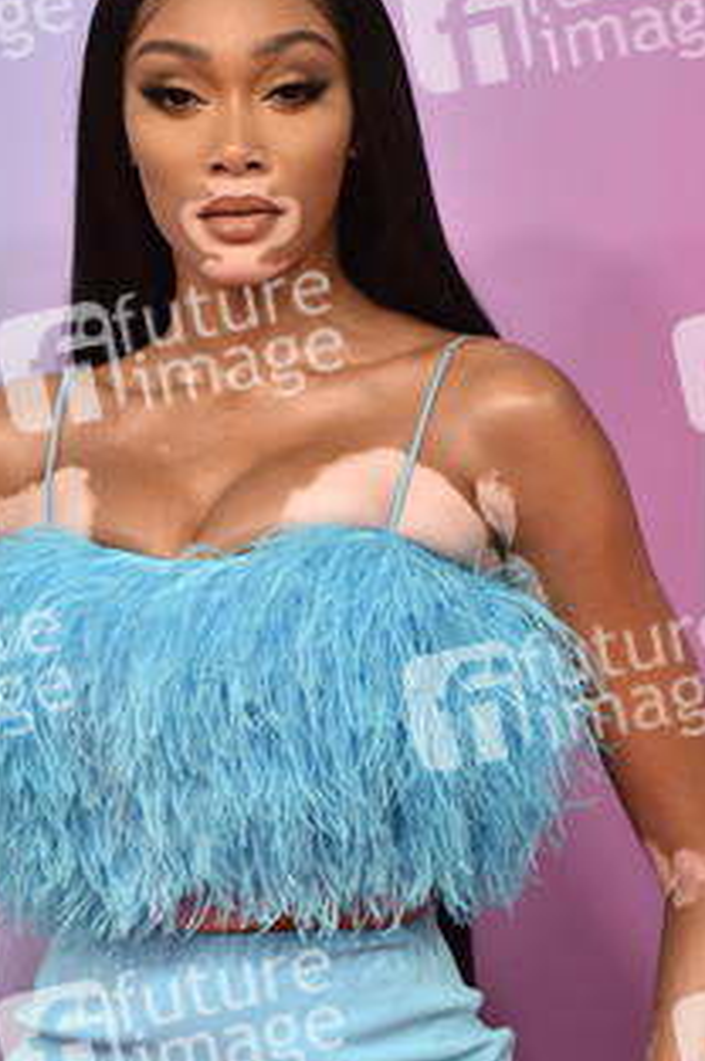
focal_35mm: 224
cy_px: 522
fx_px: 6594
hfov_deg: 6.1
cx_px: 268
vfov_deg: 9.2
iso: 2000
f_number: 5.6
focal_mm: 175
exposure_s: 1/200
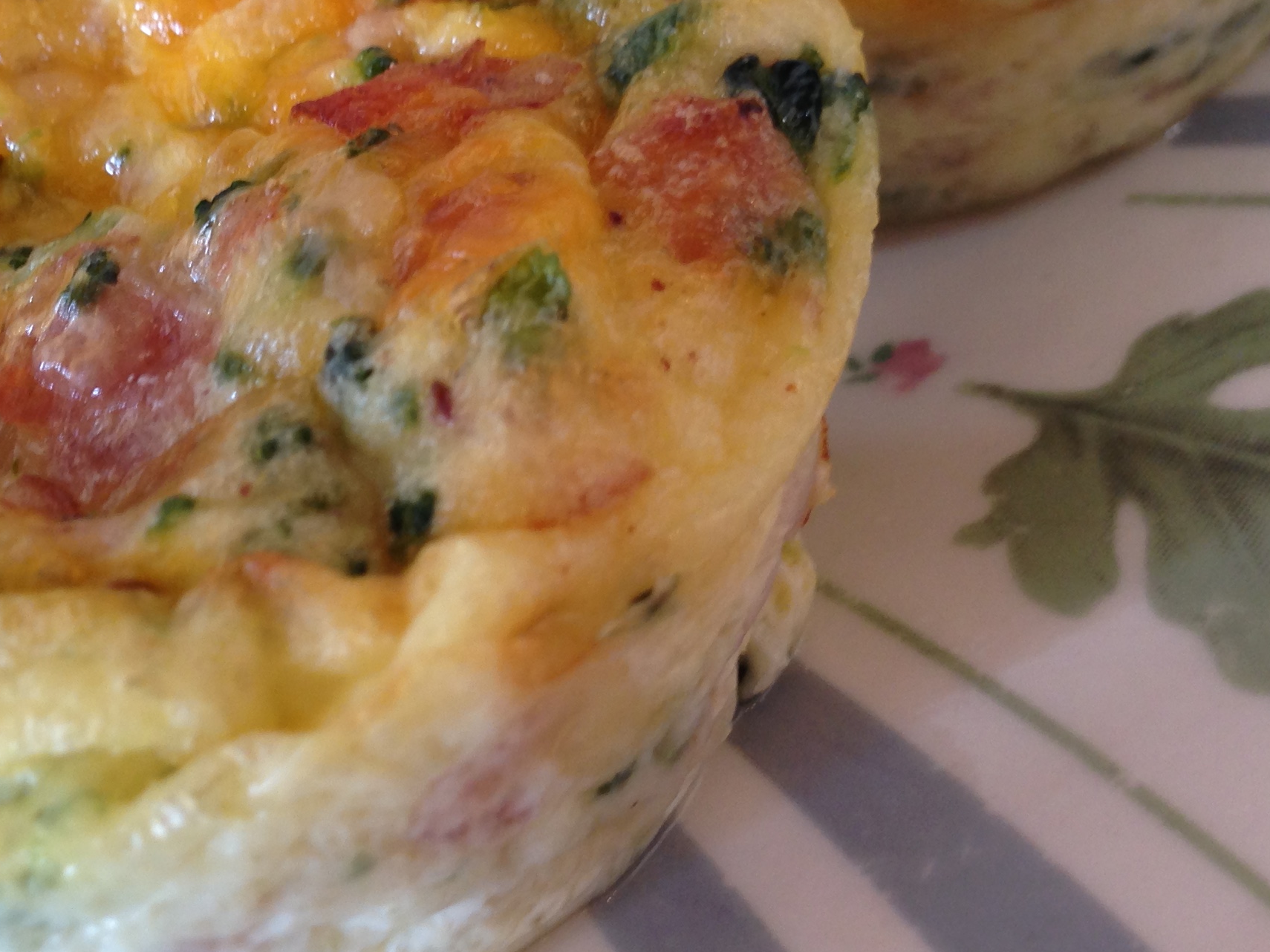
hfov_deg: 30.6
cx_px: 452
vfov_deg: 23.2
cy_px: 309
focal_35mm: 63
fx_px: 2311
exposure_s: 1/20
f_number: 2.4
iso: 50
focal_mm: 4.12
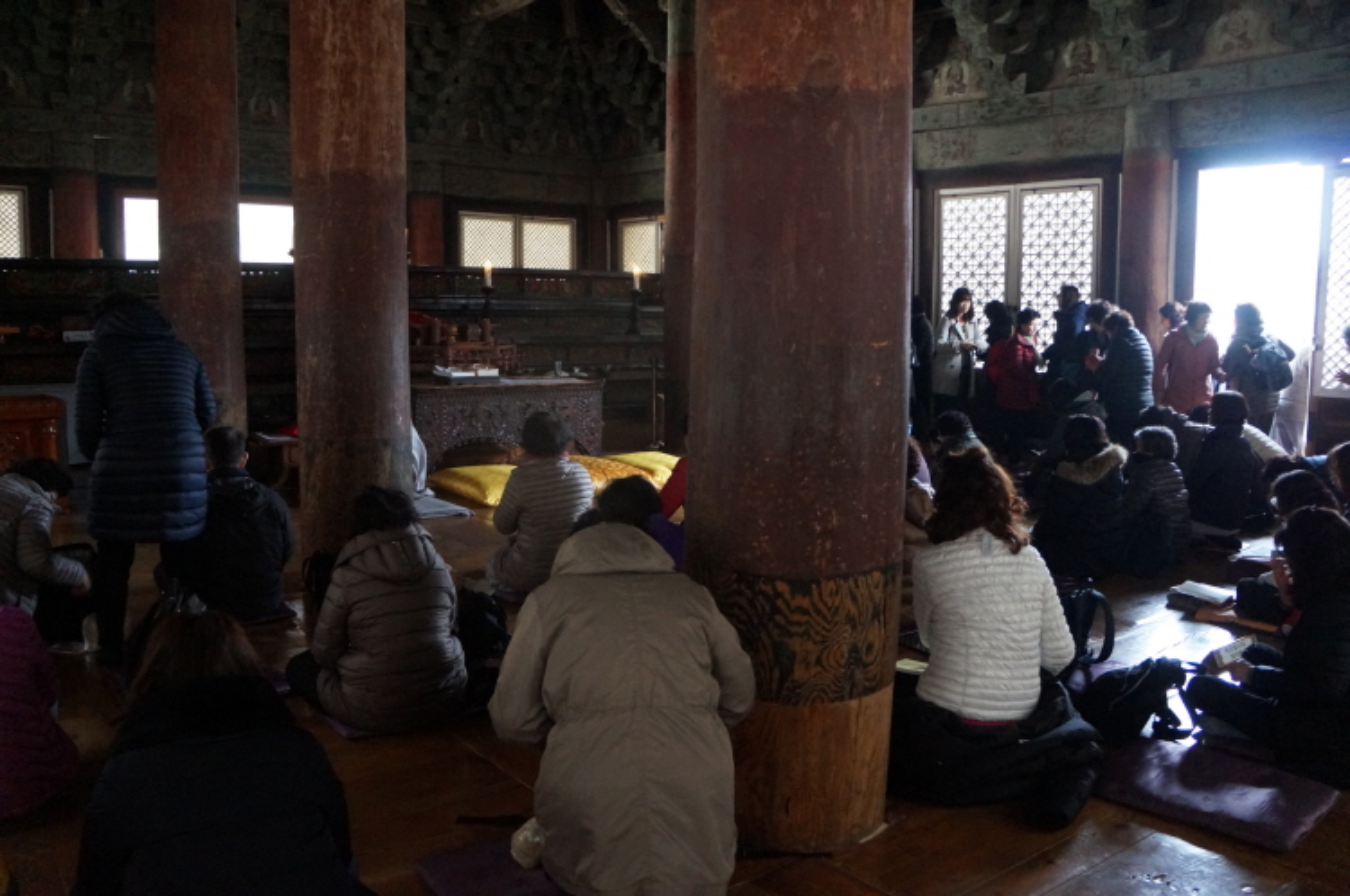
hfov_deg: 67.4
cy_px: 448
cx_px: 675
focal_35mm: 27
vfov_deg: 47.8
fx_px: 1011
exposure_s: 1/60
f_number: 3.5
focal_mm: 18
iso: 3200
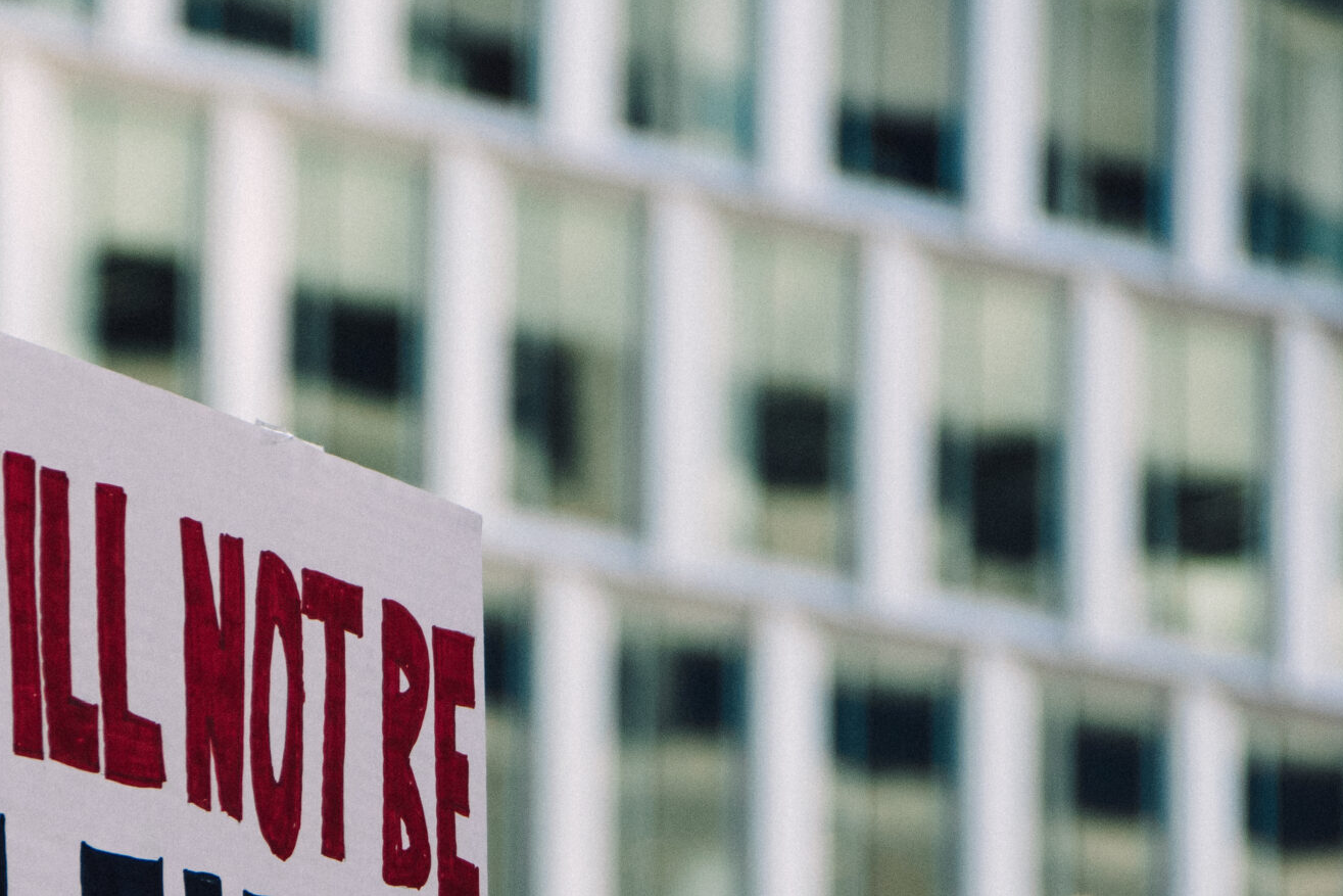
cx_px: 139
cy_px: 788
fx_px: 12199
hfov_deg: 6.3
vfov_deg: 4.2
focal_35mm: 327
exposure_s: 1/400
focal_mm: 112
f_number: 5.3
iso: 250
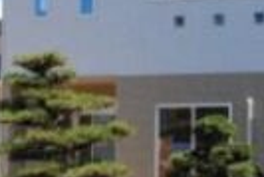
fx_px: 903
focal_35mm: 123
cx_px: 206
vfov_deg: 11.2
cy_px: 79
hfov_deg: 16.5
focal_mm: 26
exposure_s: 1/640
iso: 800
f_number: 13
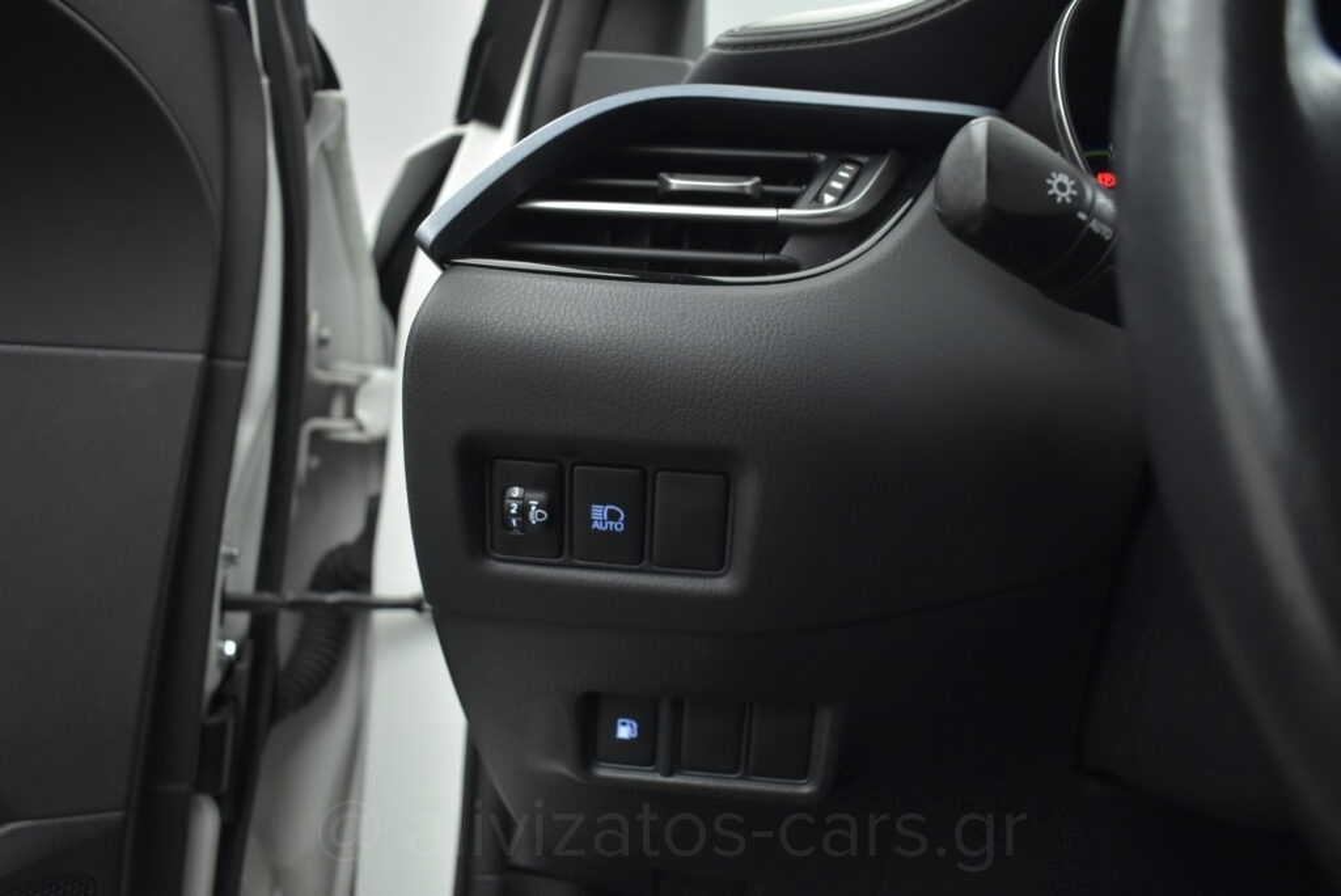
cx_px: 670
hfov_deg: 67.4
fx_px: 1006
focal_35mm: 27
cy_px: 448
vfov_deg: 48.0
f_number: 3.5
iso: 1600
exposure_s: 1/80
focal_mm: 18
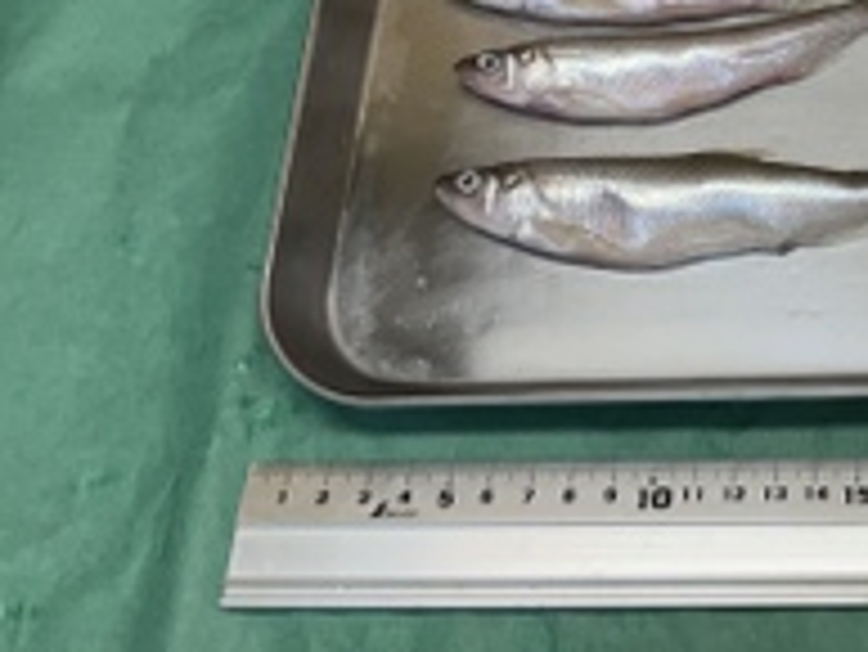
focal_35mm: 72
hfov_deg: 25.0
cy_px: -18
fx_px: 1807
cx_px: 967
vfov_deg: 19.8
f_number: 1.8
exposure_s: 1/120
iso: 40
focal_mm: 3
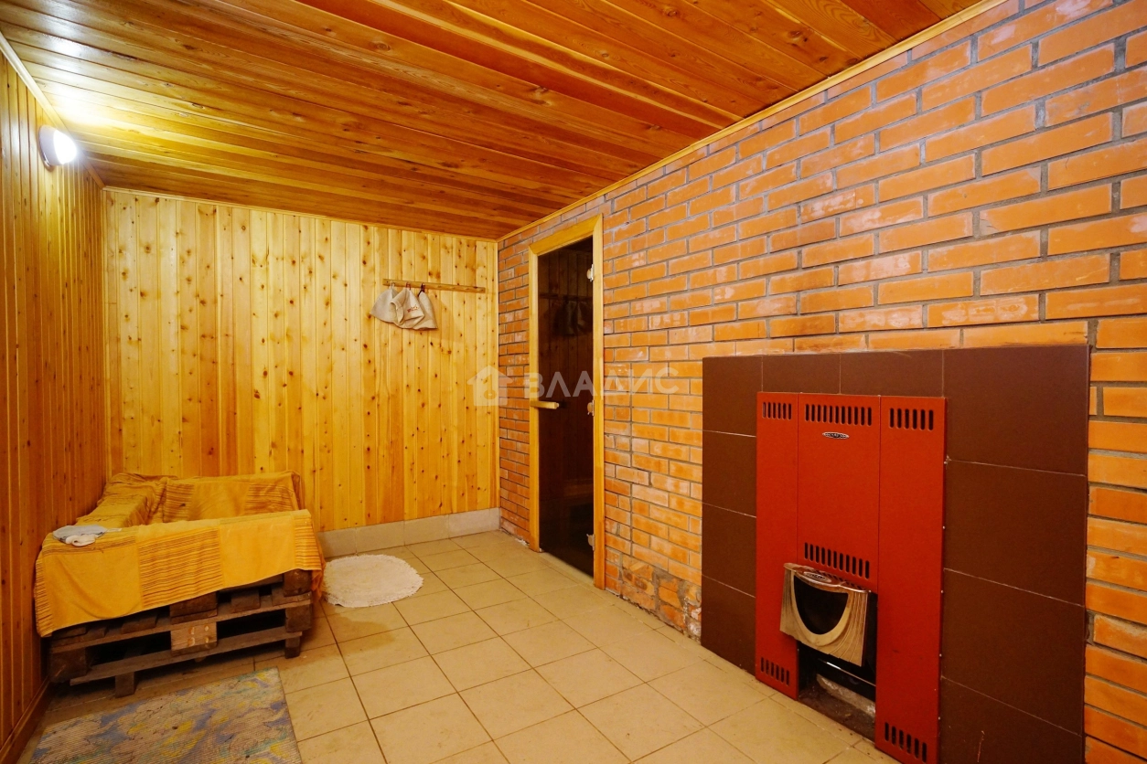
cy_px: 382
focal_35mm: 16
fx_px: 510
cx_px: 574
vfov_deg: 73.7
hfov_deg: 96.7
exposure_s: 1/160
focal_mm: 16
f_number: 3.5
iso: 2500
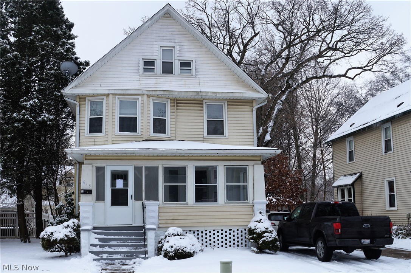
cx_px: 206
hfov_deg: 62.0
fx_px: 342
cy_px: 136
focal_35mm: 30
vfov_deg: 43.5
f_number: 13
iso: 100
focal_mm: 20
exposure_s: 1/160
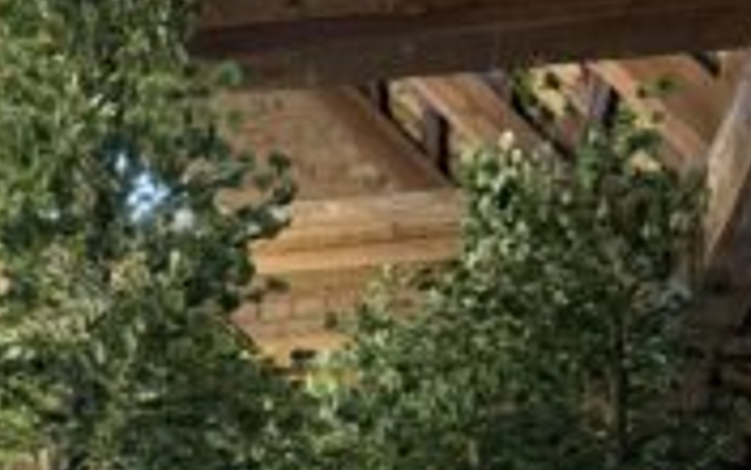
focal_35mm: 62
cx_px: 158
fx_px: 1269
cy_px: 626
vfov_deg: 19.2
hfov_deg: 32.1
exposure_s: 1/50
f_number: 1.78
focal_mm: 6.76
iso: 800
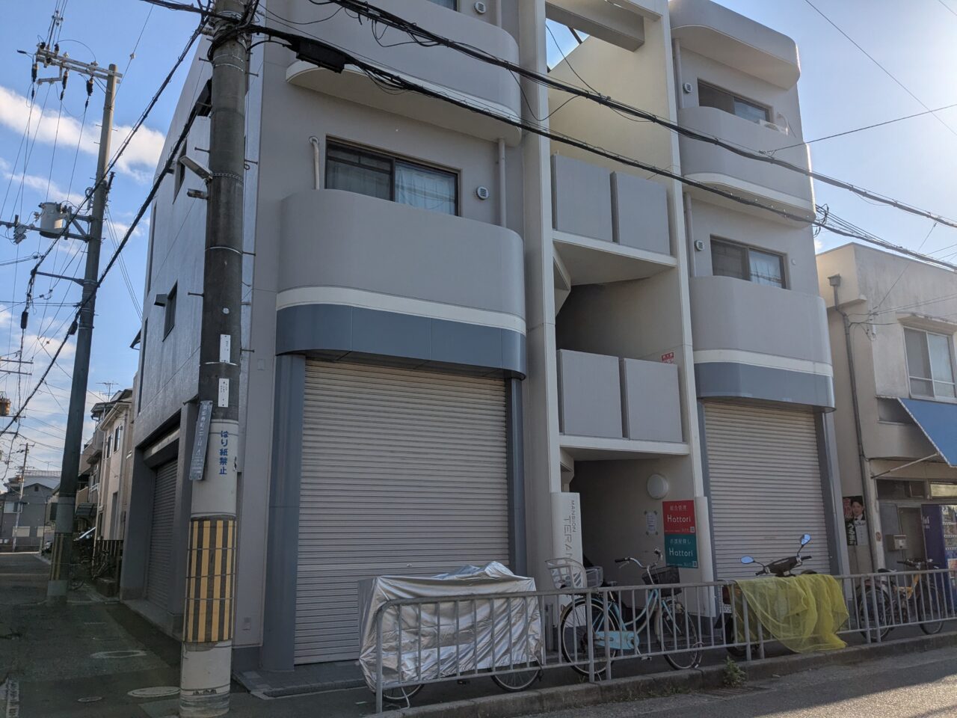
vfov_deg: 51.4
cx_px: 478
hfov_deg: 65.3
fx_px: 746
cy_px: 359
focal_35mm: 27
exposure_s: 1/4673
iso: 35
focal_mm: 4.38
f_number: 1.73
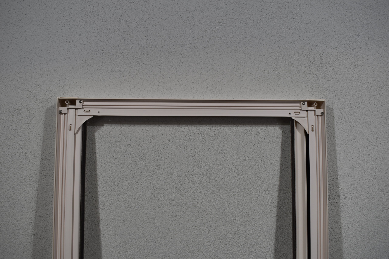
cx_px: 194
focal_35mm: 34
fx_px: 373
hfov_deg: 55.1
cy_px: 130
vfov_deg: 38.4
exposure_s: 1/160
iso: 200
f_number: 5.6
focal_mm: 23
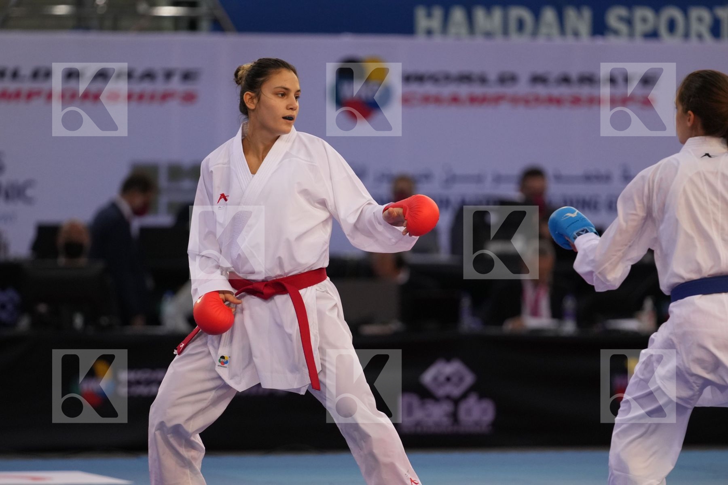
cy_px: 242
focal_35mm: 300
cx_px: 364
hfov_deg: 6.9
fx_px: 6066
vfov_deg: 4.6
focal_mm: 200
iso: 1600
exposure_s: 1/1000
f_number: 2.8
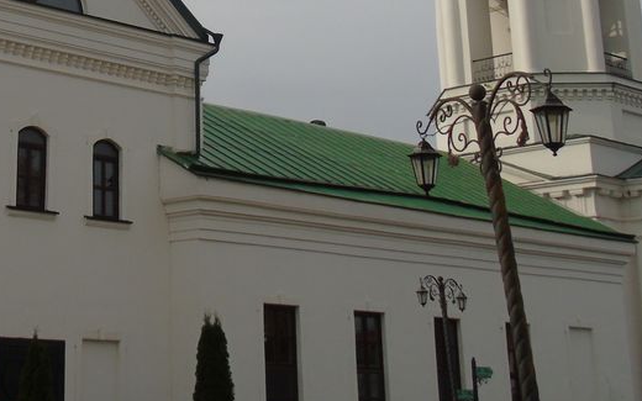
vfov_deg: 17.7
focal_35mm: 71
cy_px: -38
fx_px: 1242
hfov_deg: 27.9
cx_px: 58
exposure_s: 1/1000
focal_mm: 5.2
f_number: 4.2
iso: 80
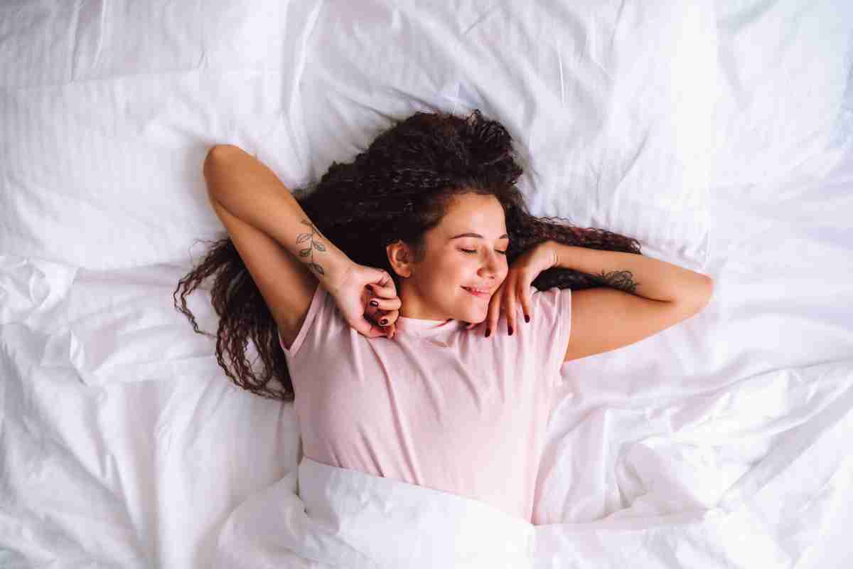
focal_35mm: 35
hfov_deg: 54.4
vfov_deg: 37.9
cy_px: 284
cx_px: 426
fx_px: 829
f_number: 1.8
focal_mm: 35
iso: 800
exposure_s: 1/200
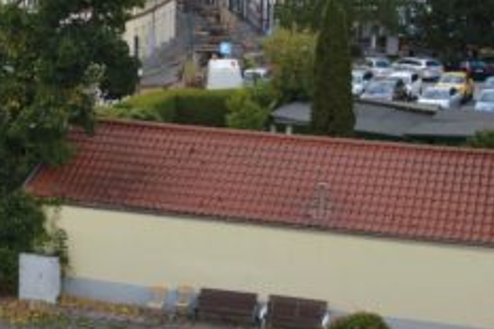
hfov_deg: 21.5
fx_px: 1220
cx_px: -76
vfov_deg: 15.2
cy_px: 60
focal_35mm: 89
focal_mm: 18
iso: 100
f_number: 6.3
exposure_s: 1/200
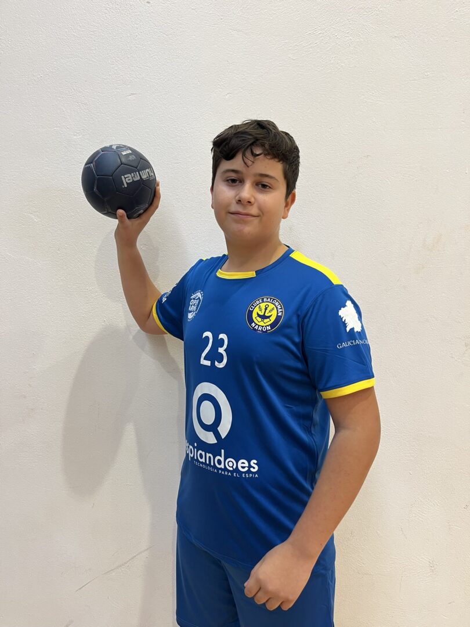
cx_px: 235
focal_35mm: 26
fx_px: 471
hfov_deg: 53.1
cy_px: 314
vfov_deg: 67.3
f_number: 1.6
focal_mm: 5.1
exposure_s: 1/50
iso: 64
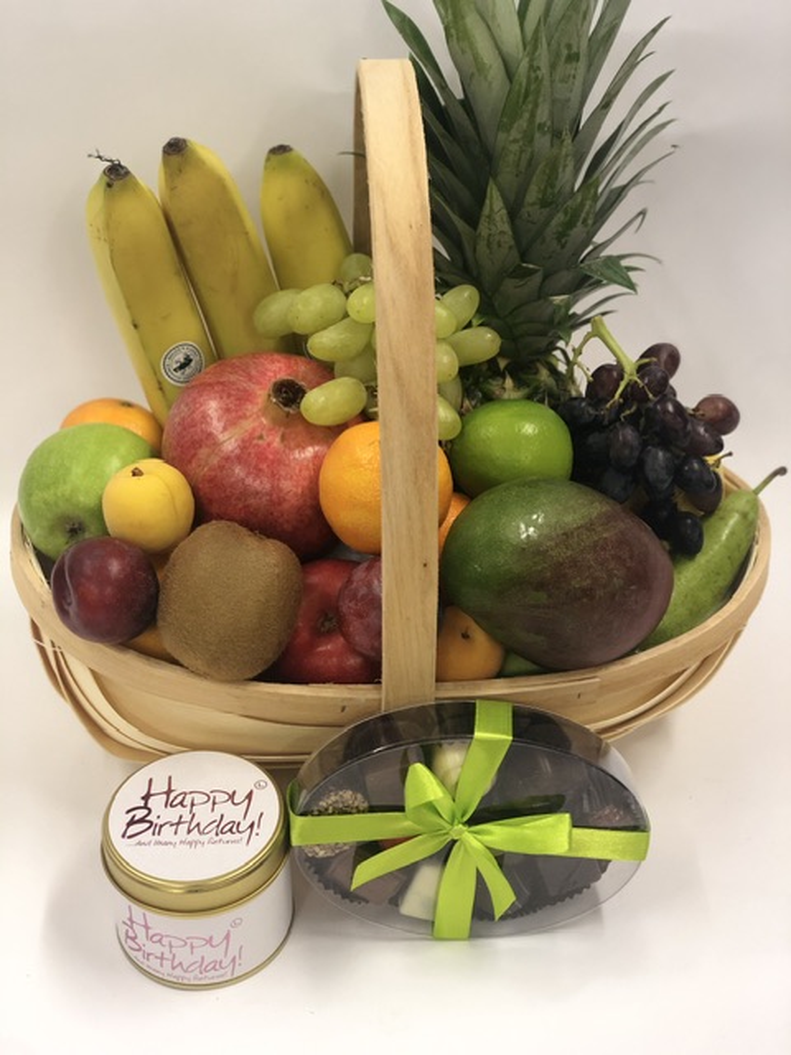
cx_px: 396
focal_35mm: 52
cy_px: 528
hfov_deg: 28.0
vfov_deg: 36.8
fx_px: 1584
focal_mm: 6
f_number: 2.4
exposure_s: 1/50
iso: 80
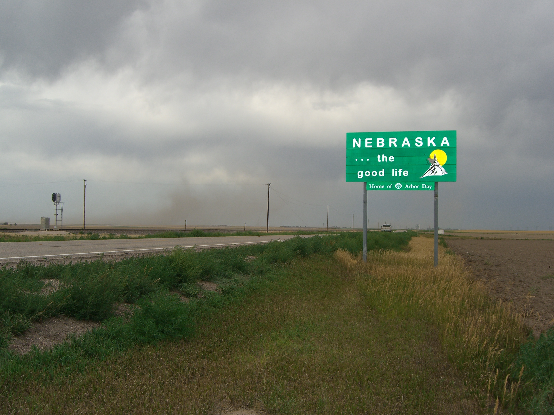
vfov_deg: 37.7
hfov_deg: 49.0
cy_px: 208
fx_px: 608
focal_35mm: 38
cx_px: 277
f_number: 4
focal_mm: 7.9
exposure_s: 1/640
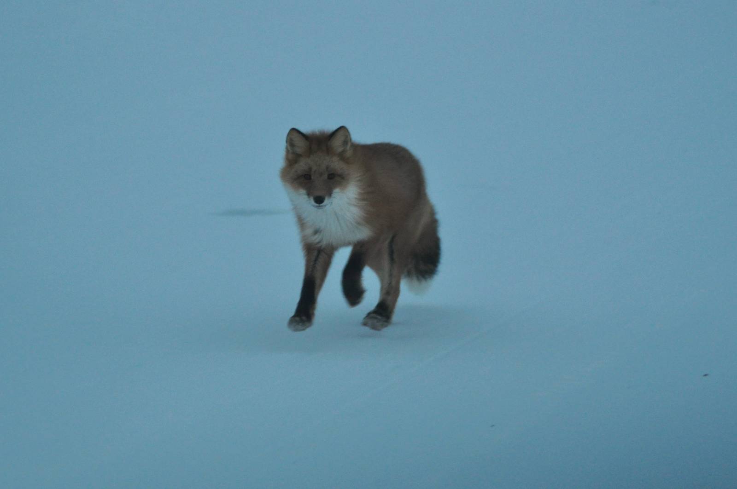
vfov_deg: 7.5
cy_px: 244
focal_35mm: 183
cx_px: 368
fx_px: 3742
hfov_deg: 11.2
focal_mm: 122
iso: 900
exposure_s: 1/125
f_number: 4.2
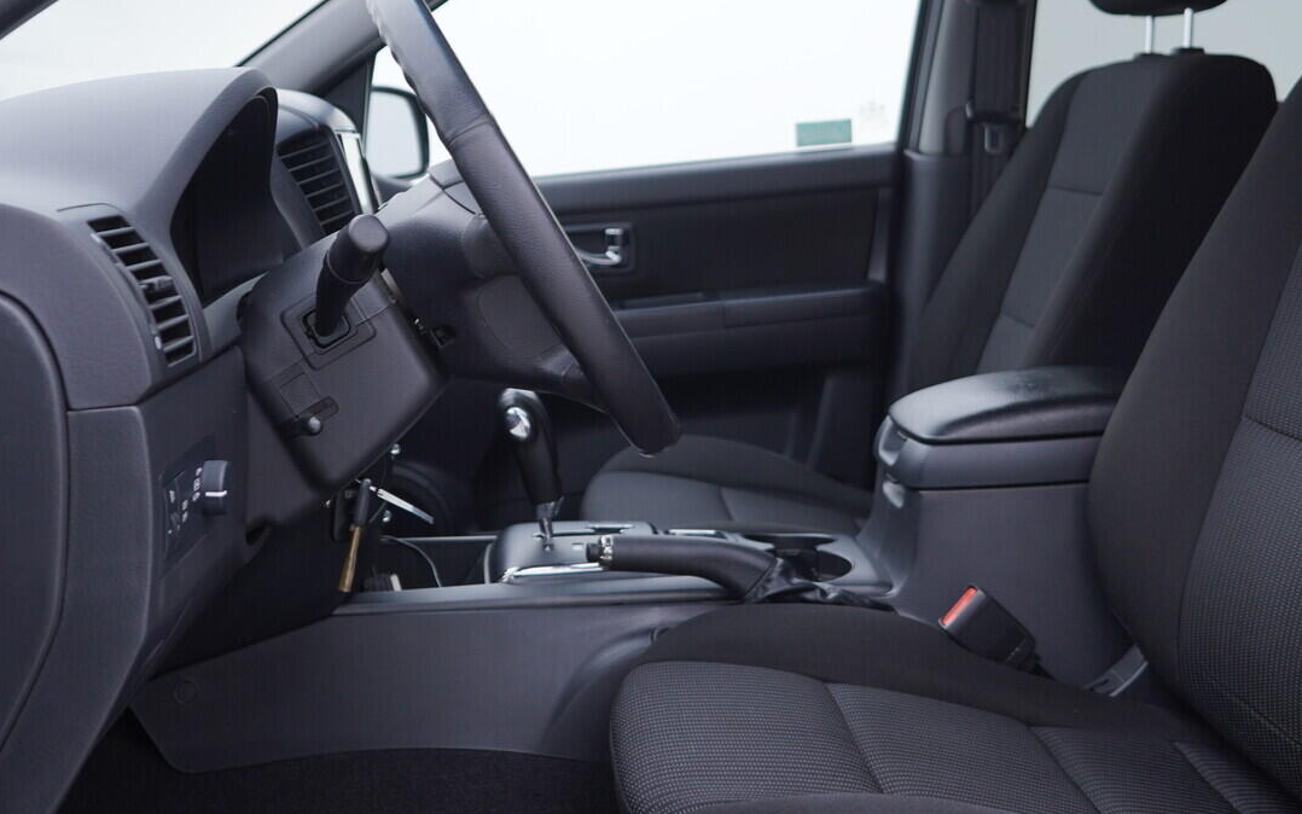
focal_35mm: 49
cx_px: 668
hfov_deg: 41.0
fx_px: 1739
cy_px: 278
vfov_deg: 26.2
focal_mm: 24
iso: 125
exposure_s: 1/50
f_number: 3.2
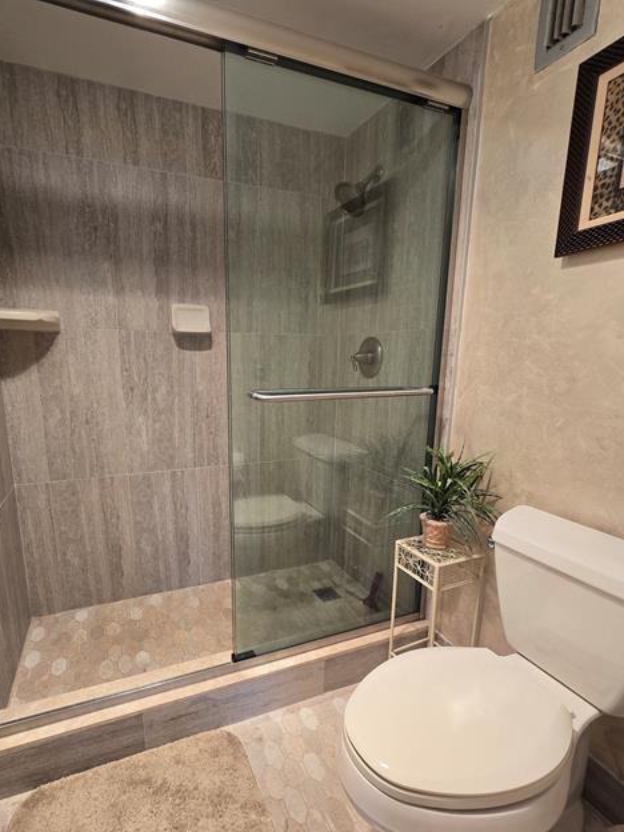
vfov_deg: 94.3
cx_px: 272
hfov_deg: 77.7
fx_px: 385
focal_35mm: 16
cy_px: 448
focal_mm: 2.2
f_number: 2.2
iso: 64
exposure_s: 1/60
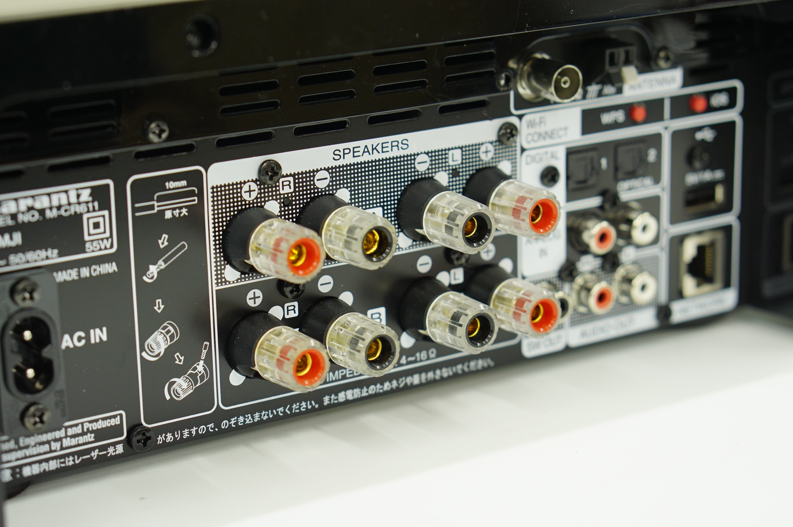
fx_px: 1651
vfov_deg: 18.1
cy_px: 264
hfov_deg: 27.0
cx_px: 396
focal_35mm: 75
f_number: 3.5
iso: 400
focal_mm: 50
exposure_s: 1/80
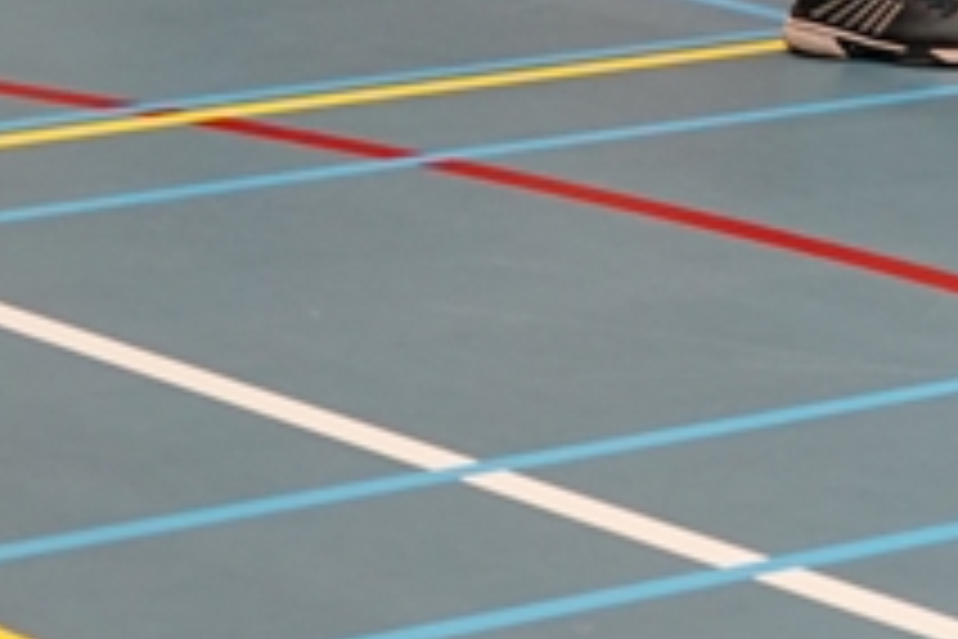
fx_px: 6493
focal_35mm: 244
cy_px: -673
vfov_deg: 5.5
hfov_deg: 7.9
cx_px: 2181
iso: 500
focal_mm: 18.92
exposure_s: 1/60
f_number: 3.2
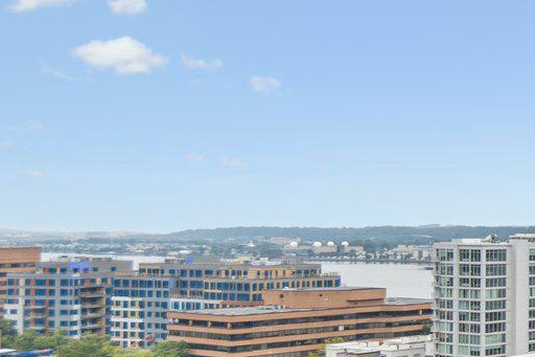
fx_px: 891
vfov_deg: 22.6
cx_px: 960
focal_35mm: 60
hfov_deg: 21.6
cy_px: 221
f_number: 5
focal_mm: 10
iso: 200
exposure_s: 1/400
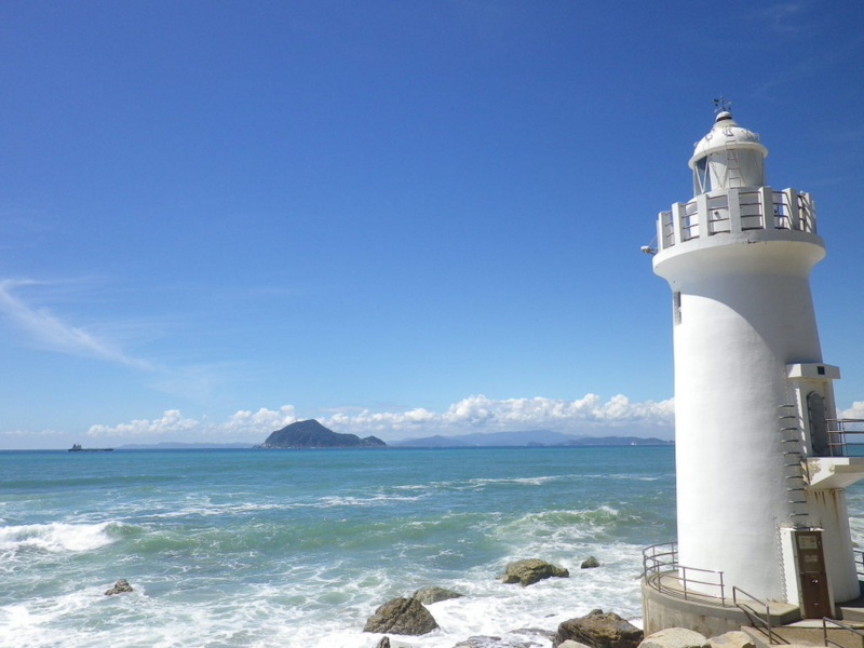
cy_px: 324
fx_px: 699
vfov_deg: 49.7
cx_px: 432
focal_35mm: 28
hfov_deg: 63.4
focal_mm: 5
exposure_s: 1/160
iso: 80
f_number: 8.3
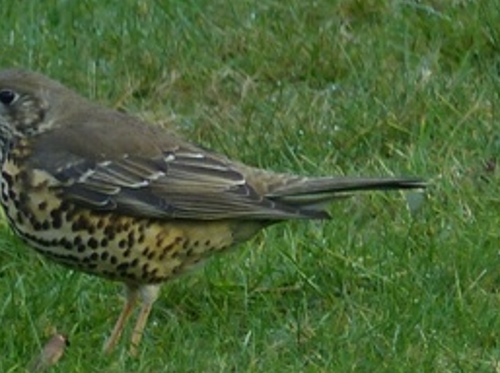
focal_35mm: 2994
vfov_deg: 0.5
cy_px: 198
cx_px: -21
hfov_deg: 0.7
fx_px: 43185
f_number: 4
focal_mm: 108
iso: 125
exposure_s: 1/125
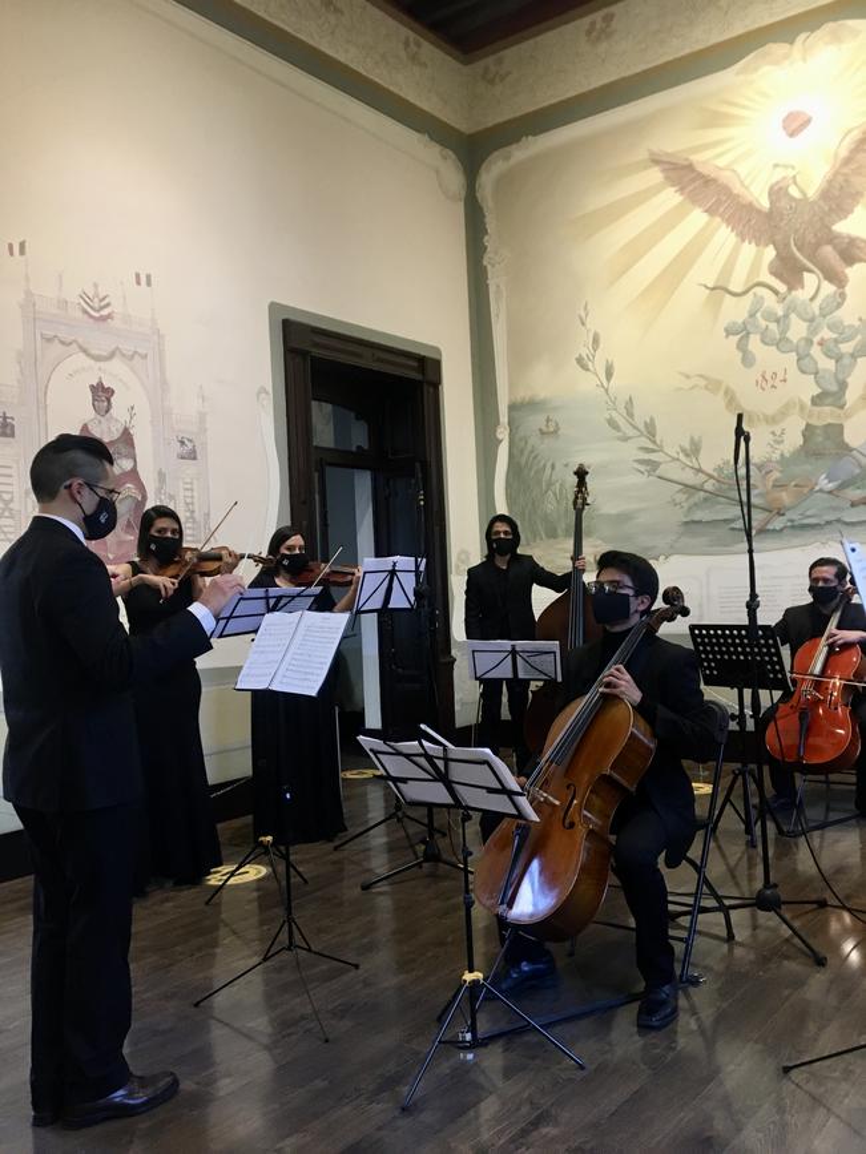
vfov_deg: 61.7
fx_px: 967
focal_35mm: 29
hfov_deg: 48.2
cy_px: 577
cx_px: 433
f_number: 2.2
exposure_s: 1/30
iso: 125
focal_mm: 4.15
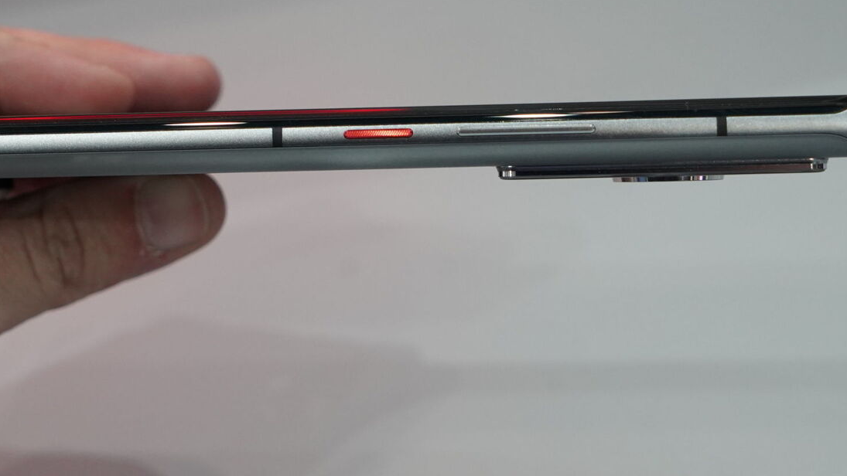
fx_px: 2021
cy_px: 112
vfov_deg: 13.4
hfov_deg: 23.7
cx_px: 405
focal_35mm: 90
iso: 2500
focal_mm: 49
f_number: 6.3
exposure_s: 1/160
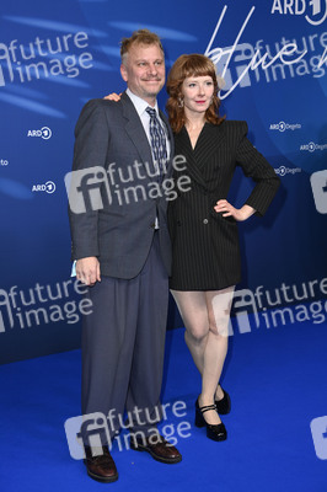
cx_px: 164
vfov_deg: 36.3
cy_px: 246
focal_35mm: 55
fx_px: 751
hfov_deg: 24.6
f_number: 5.6
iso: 800
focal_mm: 55
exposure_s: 1/250
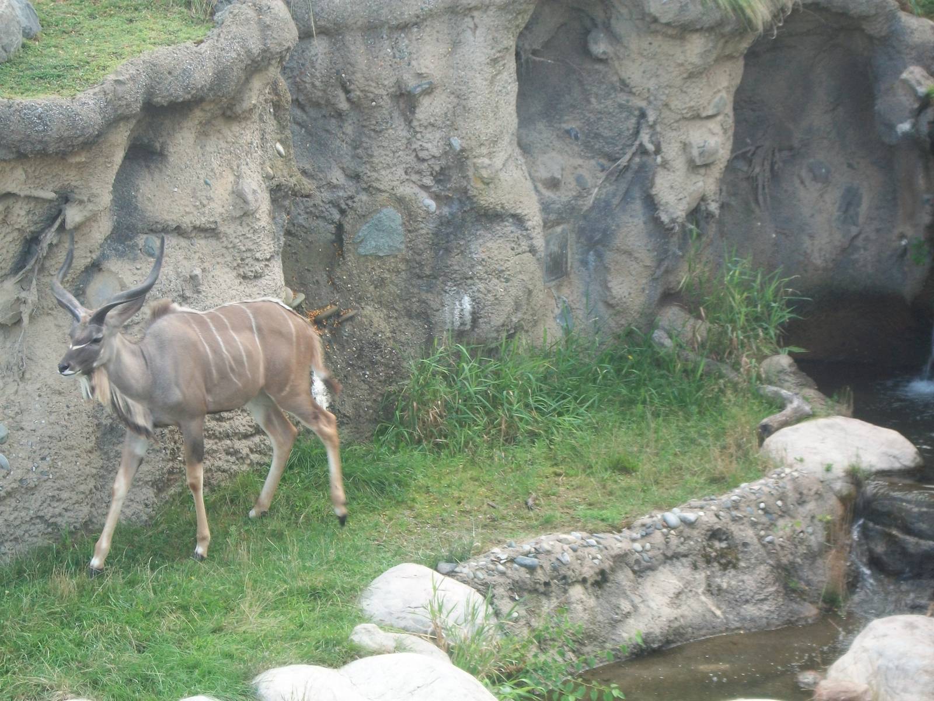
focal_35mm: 96
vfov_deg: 15.4
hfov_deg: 20.4
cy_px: 350
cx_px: 467
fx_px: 2590
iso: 80
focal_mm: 17.1
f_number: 5.2
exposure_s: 1/60
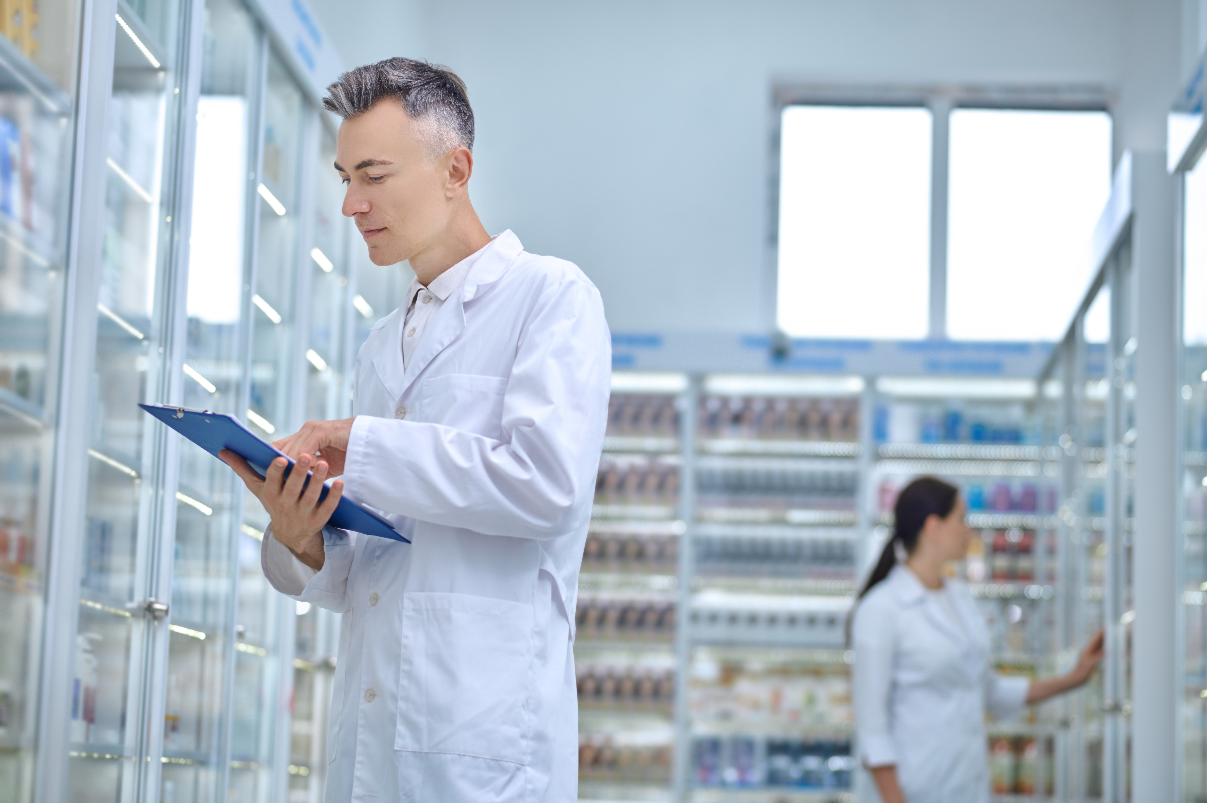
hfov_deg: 23.9
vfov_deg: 16.1
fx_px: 2848
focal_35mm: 85
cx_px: 604
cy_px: 402
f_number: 2.5
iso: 160
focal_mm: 85
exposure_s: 1/160
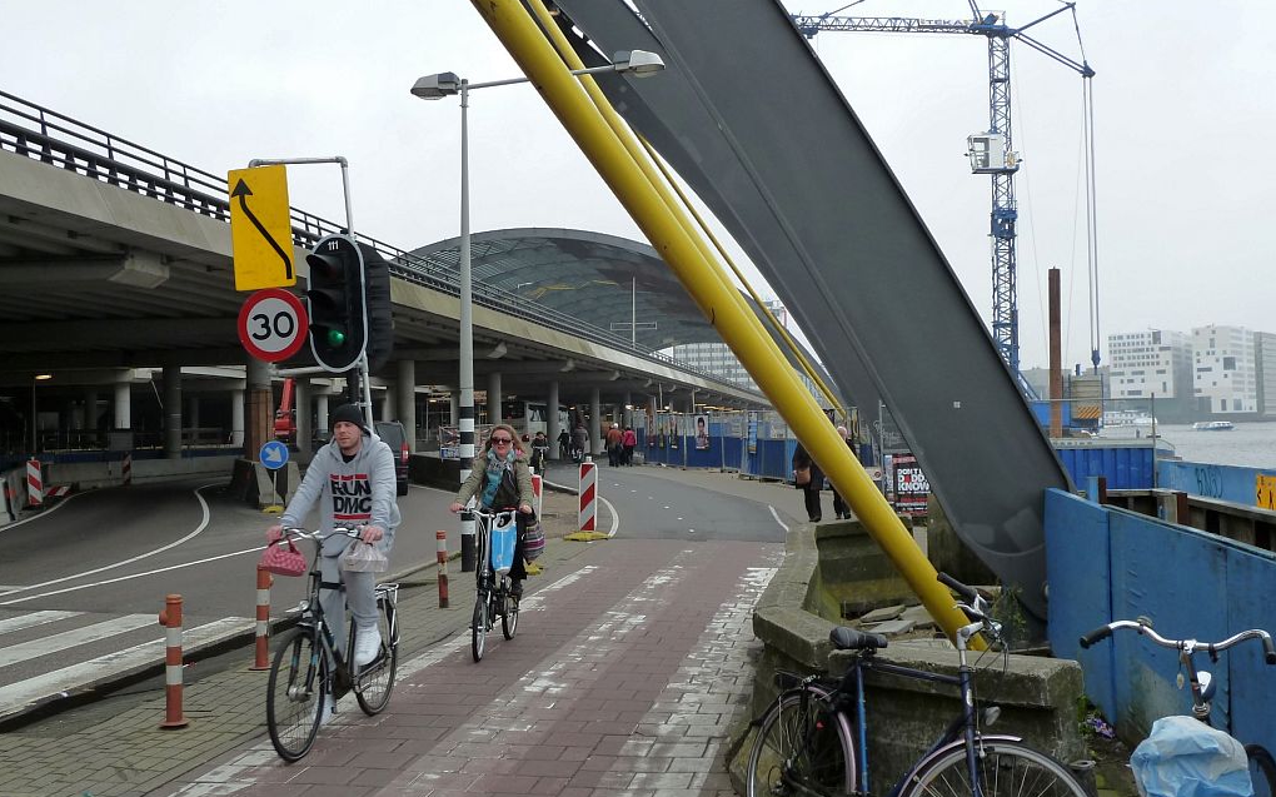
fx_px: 1182
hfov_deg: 56.7
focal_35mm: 34
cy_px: 388
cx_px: 637
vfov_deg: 37.3
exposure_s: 1/125
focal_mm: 5.3
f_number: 4
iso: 125
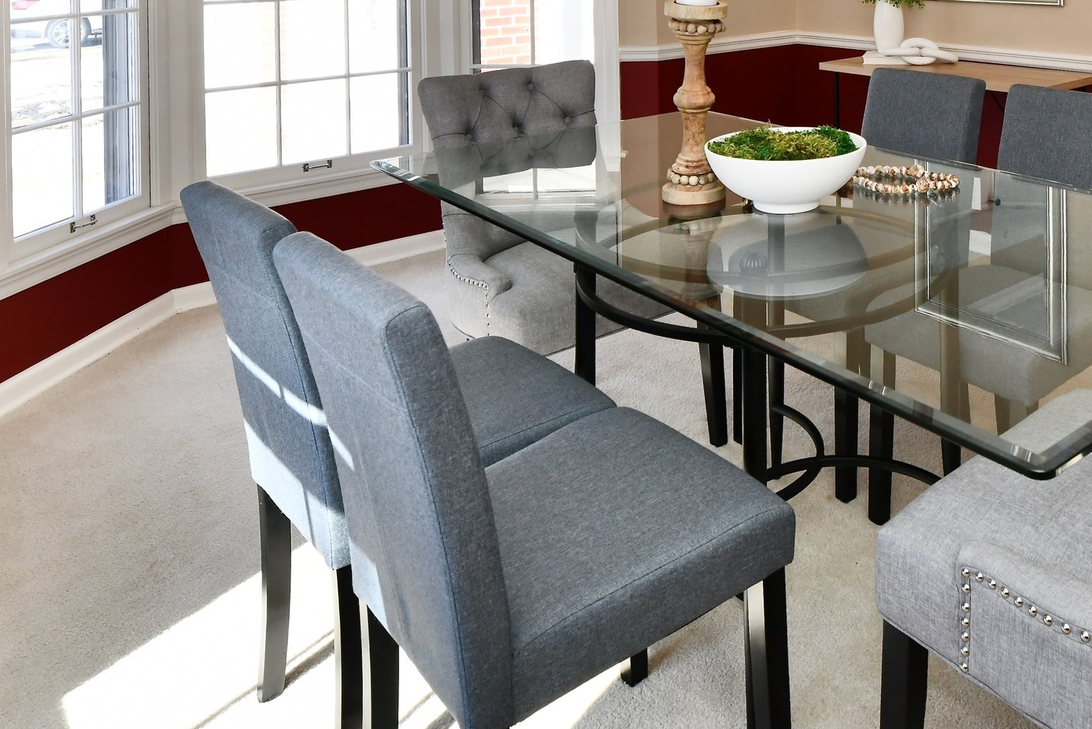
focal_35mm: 31
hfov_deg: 57.2
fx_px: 940
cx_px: 821
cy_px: -36
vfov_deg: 36.9
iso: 640
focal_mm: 14
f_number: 7.1
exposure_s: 1/250
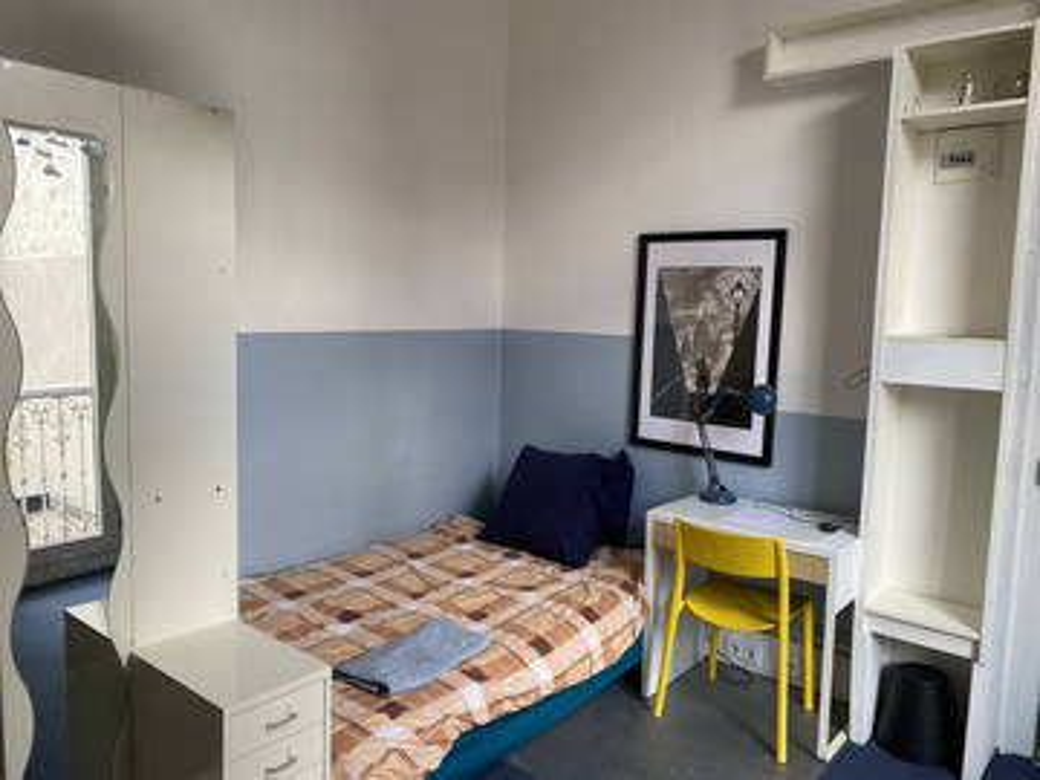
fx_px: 781
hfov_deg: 67.3
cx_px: 520
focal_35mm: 26
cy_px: 390
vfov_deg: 53.1
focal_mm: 4.25
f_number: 1.8
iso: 50
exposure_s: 1/121
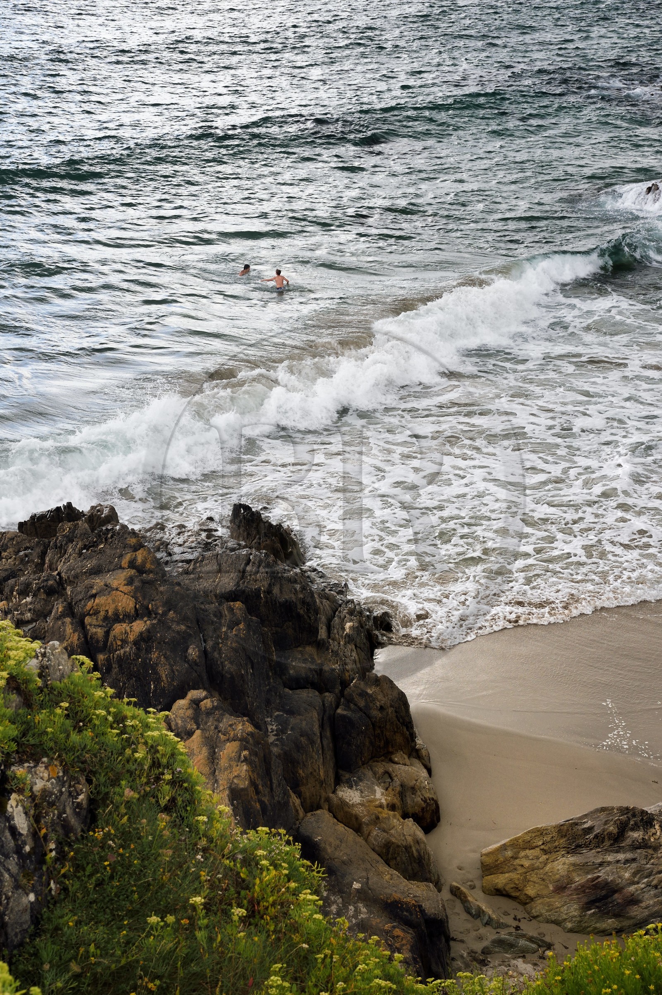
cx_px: 331
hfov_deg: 23.4
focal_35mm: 58
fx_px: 1602
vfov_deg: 34.5
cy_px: 498
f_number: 13
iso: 200
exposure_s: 1/125
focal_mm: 58
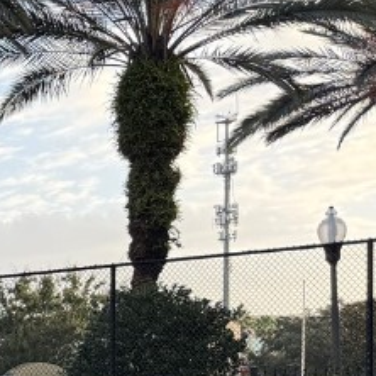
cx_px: -423
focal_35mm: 98
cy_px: 451
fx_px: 1204
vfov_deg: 17.0
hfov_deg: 14.2
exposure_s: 1/931
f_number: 1.78
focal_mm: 6.76
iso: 100
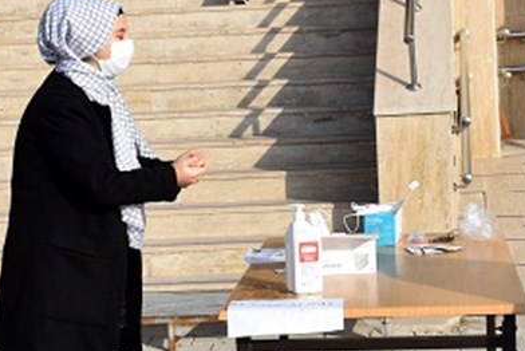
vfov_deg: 14.6
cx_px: 370
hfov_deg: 21.5
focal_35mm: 94
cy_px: 211
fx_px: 1372
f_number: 8
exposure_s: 1/500
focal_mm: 24
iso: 180
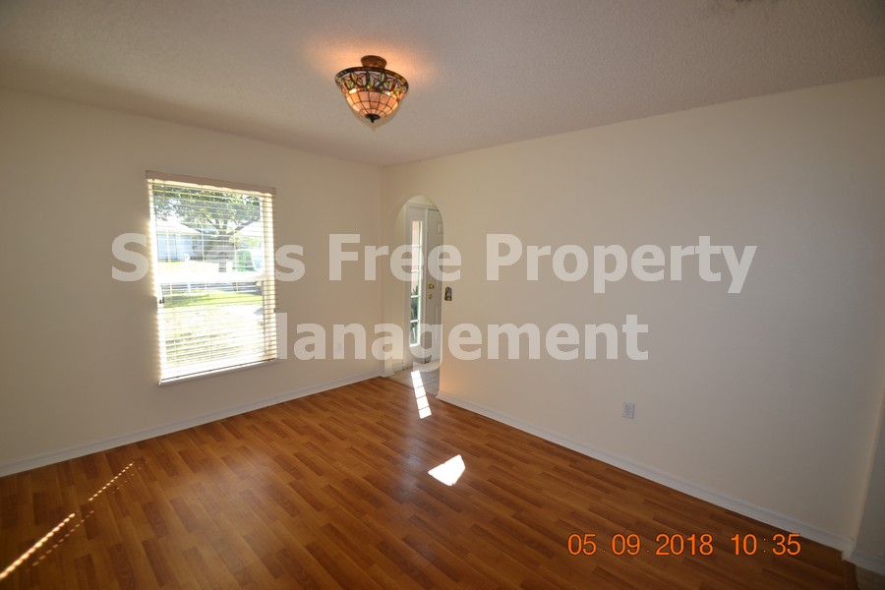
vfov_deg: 77.3
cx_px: 442
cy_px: 295
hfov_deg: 100.4
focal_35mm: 15
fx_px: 369
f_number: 4
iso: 140
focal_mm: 10
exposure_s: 1/125
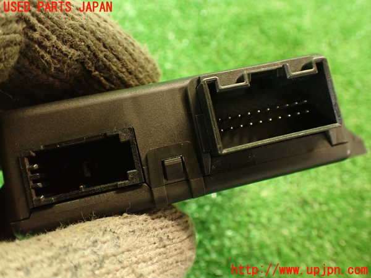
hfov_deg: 56.8
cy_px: 139
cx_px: 186
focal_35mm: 32
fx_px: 343
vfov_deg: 44.2
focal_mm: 5.79
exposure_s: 1/30
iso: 640
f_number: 2.4
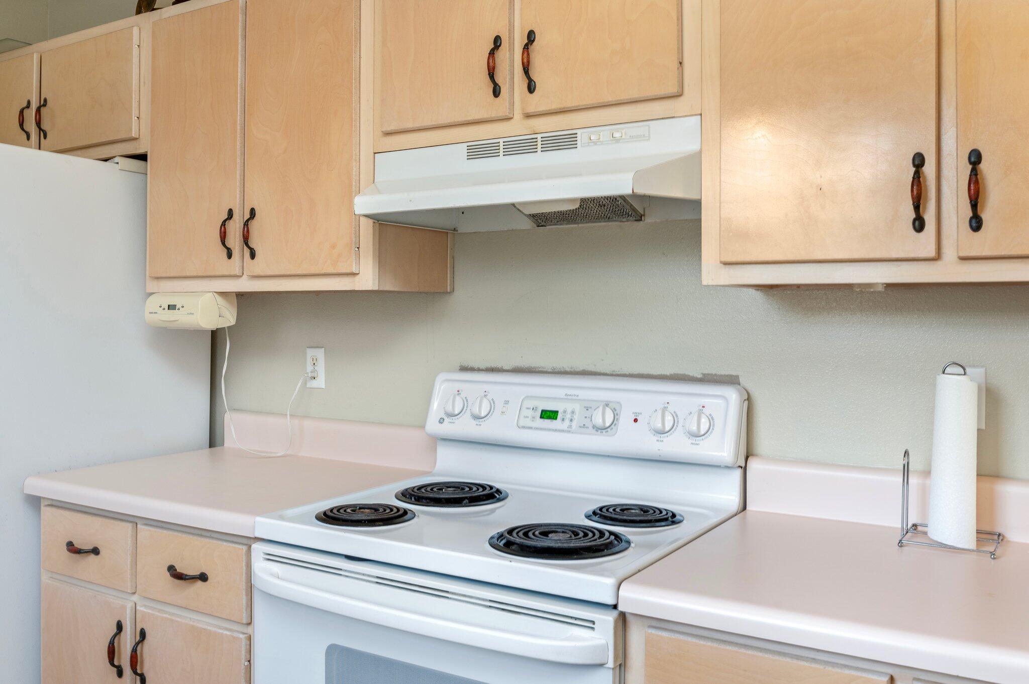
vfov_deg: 43.5
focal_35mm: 30
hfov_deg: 62.0
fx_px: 857
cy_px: 342
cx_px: 514
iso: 320
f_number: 9
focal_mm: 30
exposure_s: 1/8
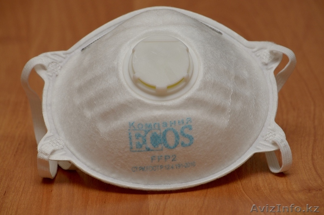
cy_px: 108
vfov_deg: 6.1
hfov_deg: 9.2
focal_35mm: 225
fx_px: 2021
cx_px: 162
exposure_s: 1/60
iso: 400
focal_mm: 150
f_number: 10
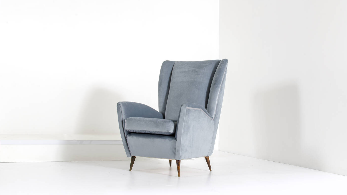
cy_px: 85
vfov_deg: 21.6
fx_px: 511
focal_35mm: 56
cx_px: 173
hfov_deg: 37.5
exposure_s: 1/160
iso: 100
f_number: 14
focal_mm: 35
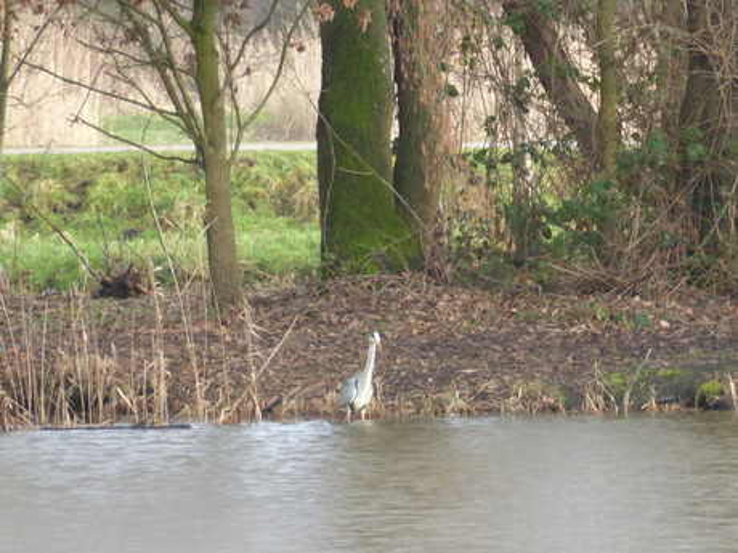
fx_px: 17056
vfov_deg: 1.9
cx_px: 369
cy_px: 276
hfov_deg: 2.5
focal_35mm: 800
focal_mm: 129
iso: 800
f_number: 6.4
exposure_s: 1/50
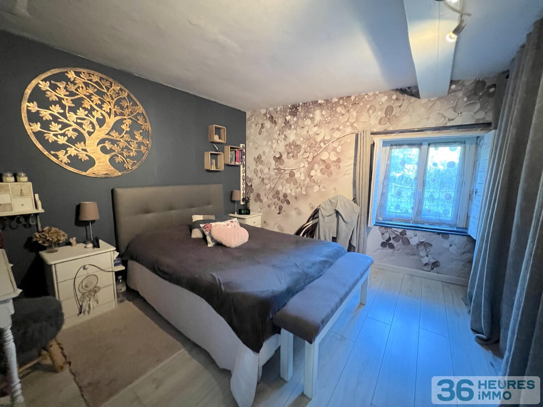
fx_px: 204
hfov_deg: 106.2
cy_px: 204
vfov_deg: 89.9
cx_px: 272
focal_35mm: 13
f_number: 1.8
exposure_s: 1/33
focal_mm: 1.57
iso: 800
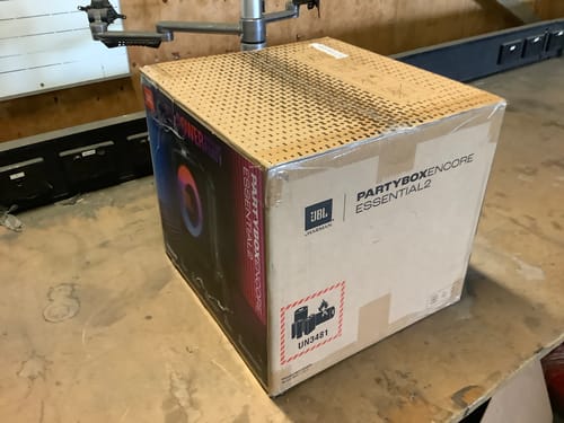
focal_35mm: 31
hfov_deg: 58.4
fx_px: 505
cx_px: 282
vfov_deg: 45.4
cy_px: 212
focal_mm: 3.3
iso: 320
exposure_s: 1/33
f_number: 2.4
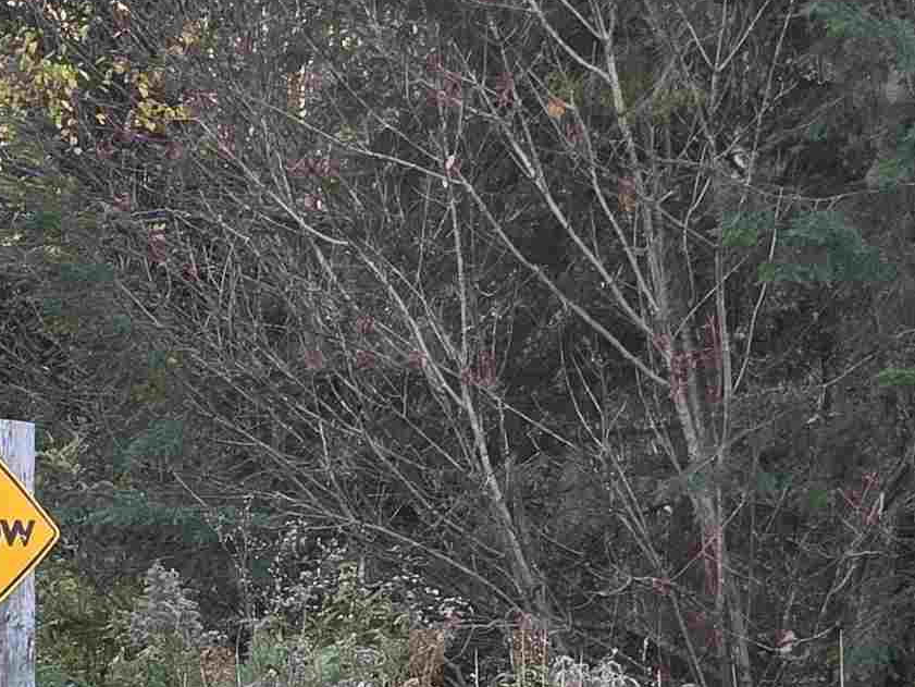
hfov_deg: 7.7
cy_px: 803
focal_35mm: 252
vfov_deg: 5.9
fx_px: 6662
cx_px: -531
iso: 50
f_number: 2.4
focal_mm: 7.9
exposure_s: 1/120
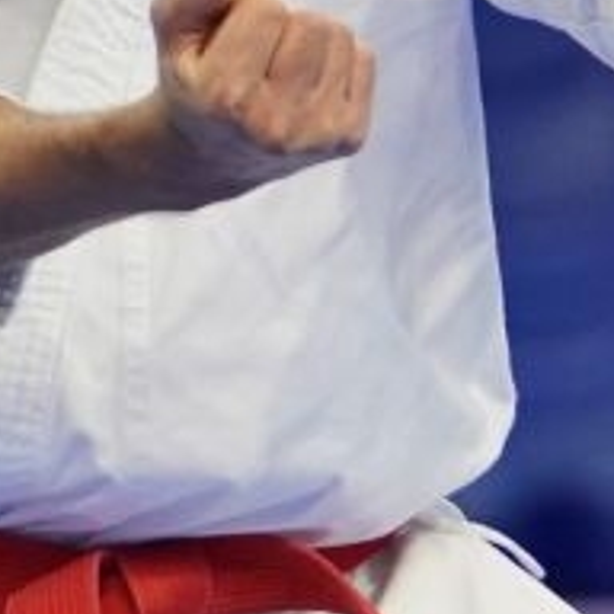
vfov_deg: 1.4
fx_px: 24623
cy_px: 640
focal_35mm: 1227
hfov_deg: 1.4
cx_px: 448
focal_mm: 154
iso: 2000
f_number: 2.8
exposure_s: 1/500
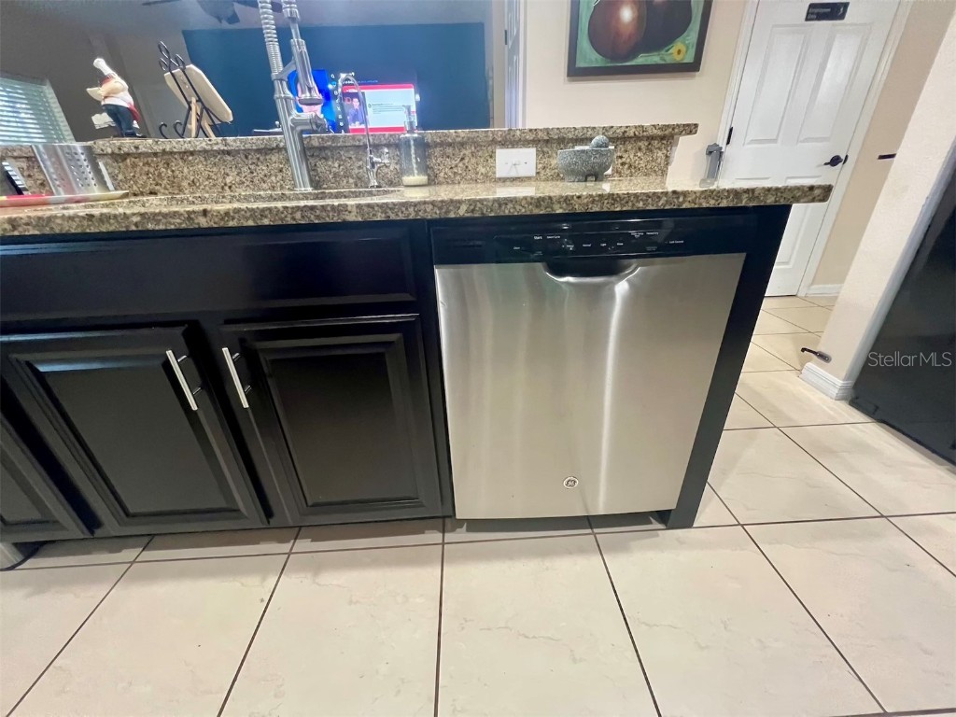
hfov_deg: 106.2
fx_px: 359
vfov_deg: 89.9
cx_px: 478
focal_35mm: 13
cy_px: 358
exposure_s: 1/60
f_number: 1.8
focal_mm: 1.57
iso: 800
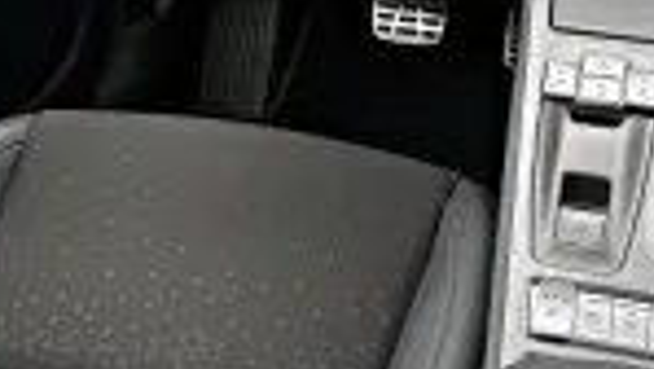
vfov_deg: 17.8
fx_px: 1093
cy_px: -119
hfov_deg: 33.2
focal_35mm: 63
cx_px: 377
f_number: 1.78
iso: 50
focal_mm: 6.76
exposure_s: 1/121
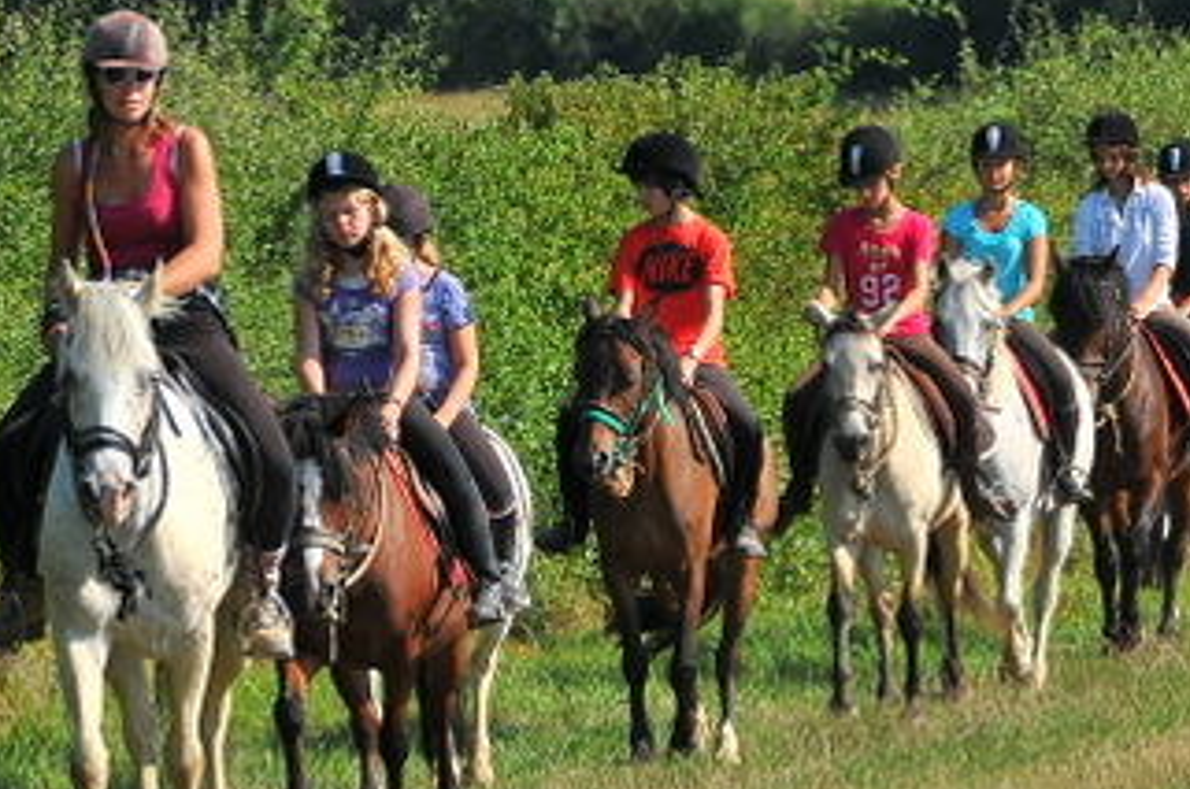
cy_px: 282
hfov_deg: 4.6
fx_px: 14819
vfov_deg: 3.1
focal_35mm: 449
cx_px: 560
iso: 250
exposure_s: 1/1250
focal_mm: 120
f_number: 5.6
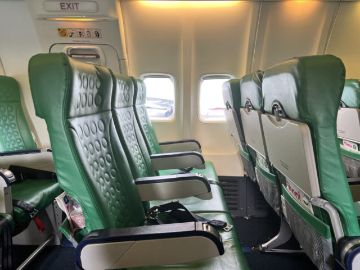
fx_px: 270
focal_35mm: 26
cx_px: 180
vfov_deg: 53.1
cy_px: 135
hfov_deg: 67.3
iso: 125
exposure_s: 1/110
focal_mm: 5.7
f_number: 1.5
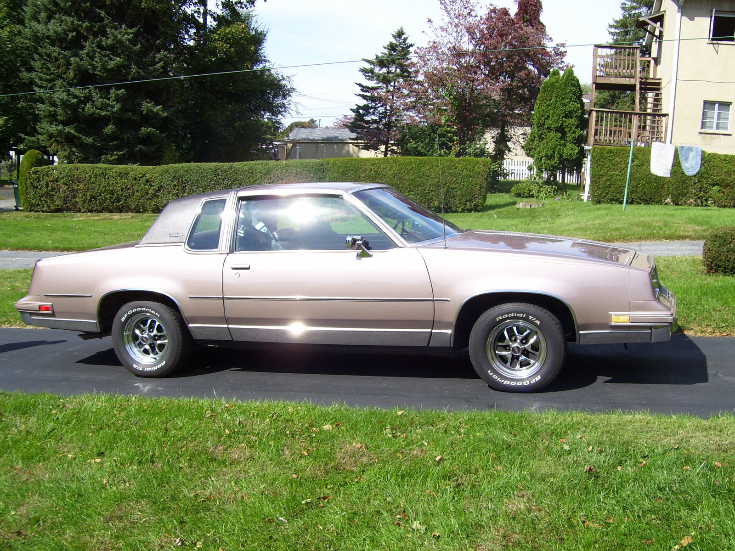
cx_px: 368
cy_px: 276
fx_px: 764
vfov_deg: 39.7
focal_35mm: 36
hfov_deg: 51.4
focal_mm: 6
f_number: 4.8
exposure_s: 1/350
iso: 80
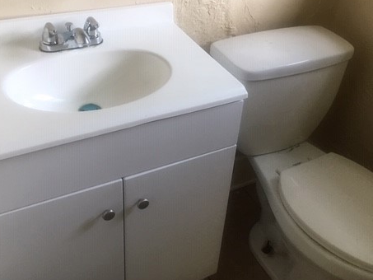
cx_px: 215
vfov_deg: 35.0
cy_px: 107
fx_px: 442
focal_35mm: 41
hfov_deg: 45.6
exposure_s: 1/30
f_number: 2.2
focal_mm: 4.15
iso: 40
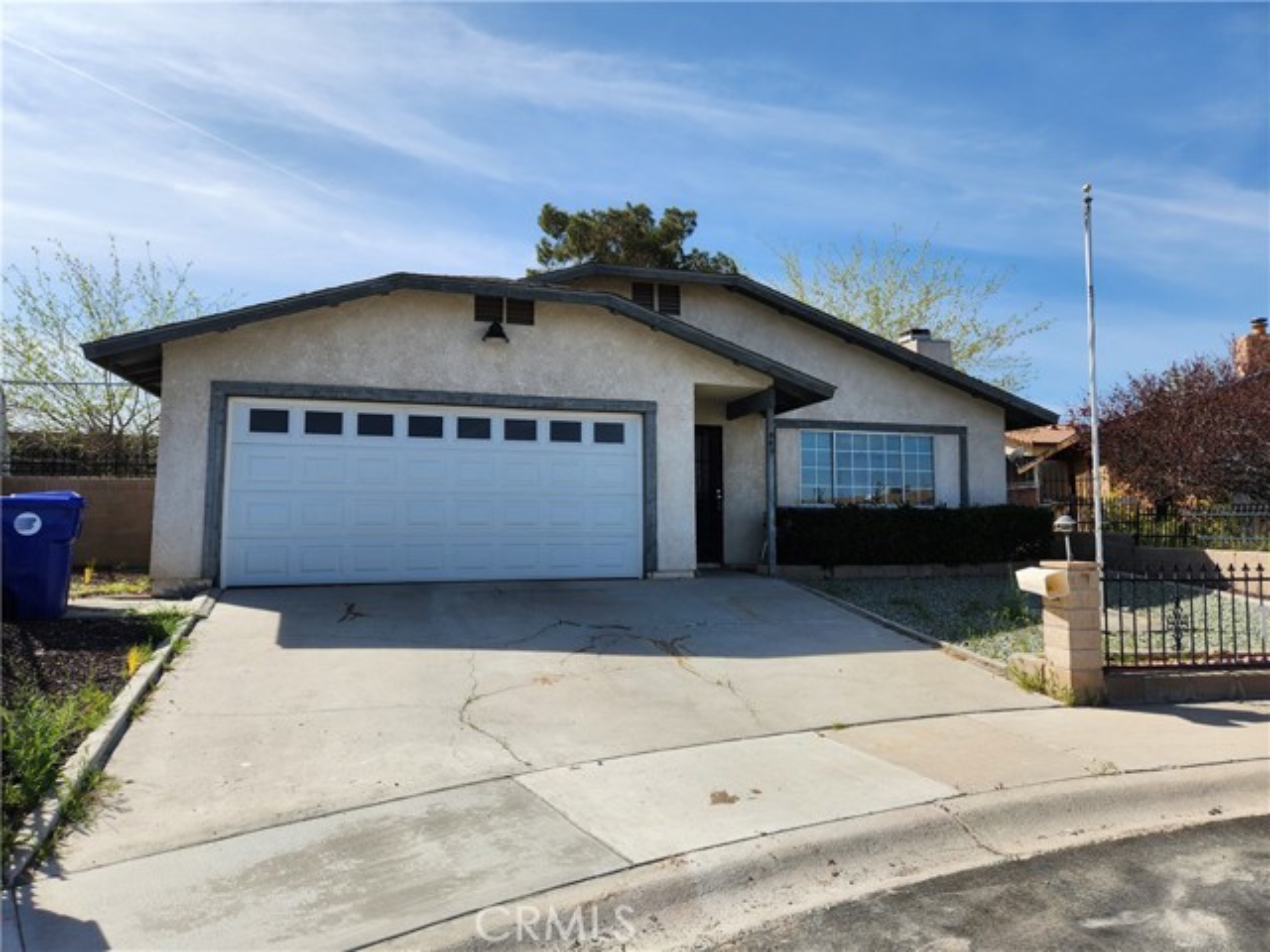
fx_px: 844
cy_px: 476
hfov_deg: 73.9
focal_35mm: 23
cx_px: 635
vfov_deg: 58.9
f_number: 1.8
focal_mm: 5.4
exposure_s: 1/2140
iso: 20
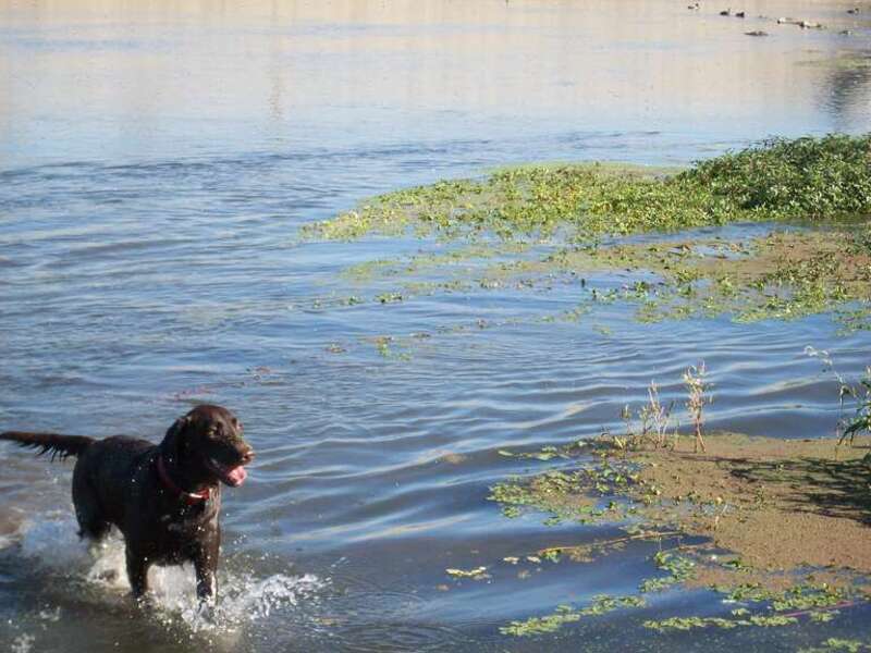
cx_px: 436
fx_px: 2793
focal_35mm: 111
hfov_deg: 17.7
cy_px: 326
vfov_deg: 13.3
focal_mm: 18.6
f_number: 5.2
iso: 80
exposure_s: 1/303
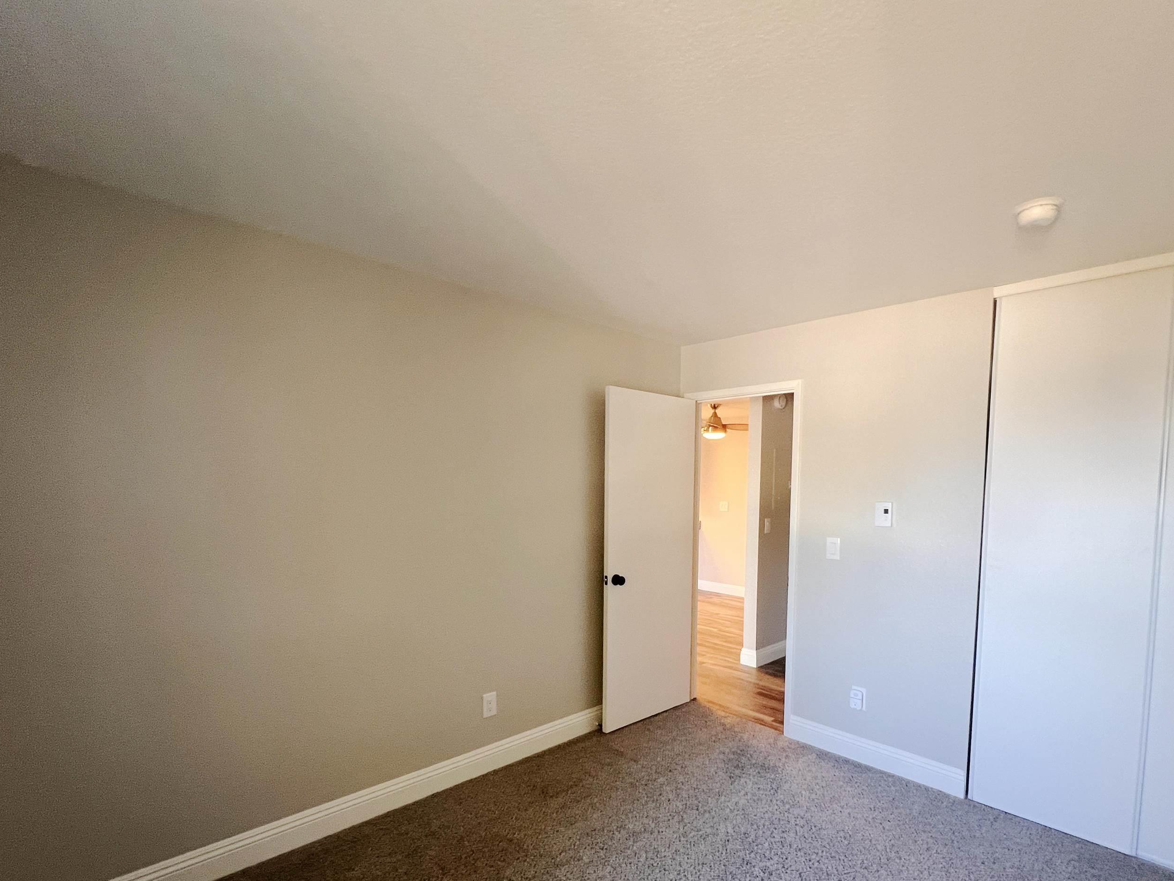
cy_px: 527
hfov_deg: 94.2
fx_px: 543
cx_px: 642
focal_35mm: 16
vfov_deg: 77.2
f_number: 1.8
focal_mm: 1.57
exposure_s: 1/60
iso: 200
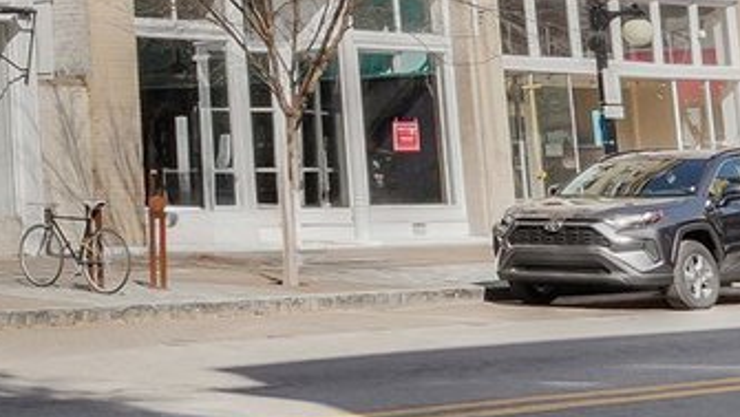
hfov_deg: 18.7
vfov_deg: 13.1
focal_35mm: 90
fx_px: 1767
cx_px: -572
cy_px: -113
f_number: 9
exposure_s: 1/60
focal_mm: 16
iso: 320
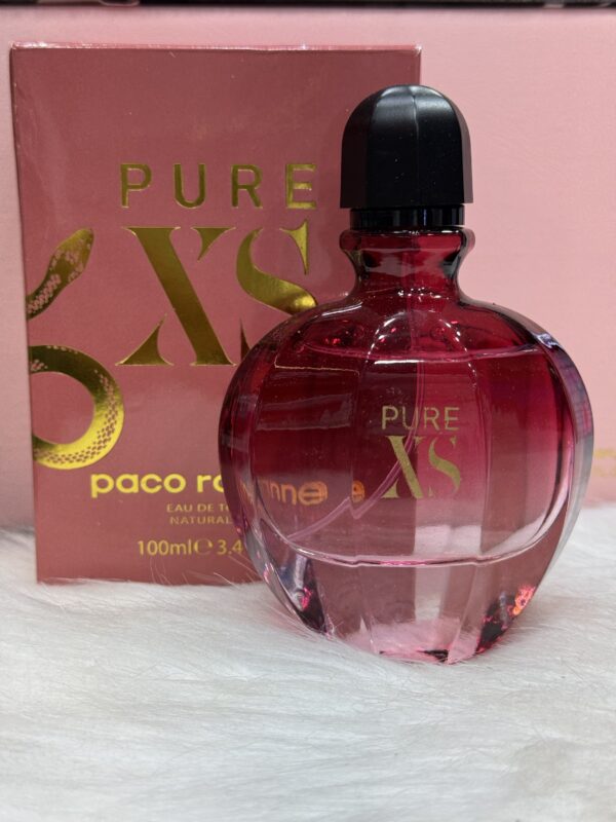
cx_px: 308
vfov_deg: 39.7
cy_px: 411
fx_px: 1139
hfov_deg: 30.3
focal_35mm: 48
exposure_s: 1/50
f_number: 1.78
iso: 50
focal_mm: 6.76
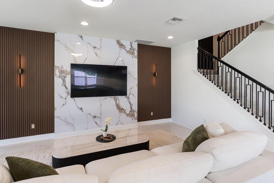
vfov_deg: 67.4
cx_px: 128
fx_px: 137
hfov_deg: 89.9
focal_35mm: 18
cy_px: 86
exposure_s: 1/30
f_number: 2.8
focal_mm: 16
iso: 100
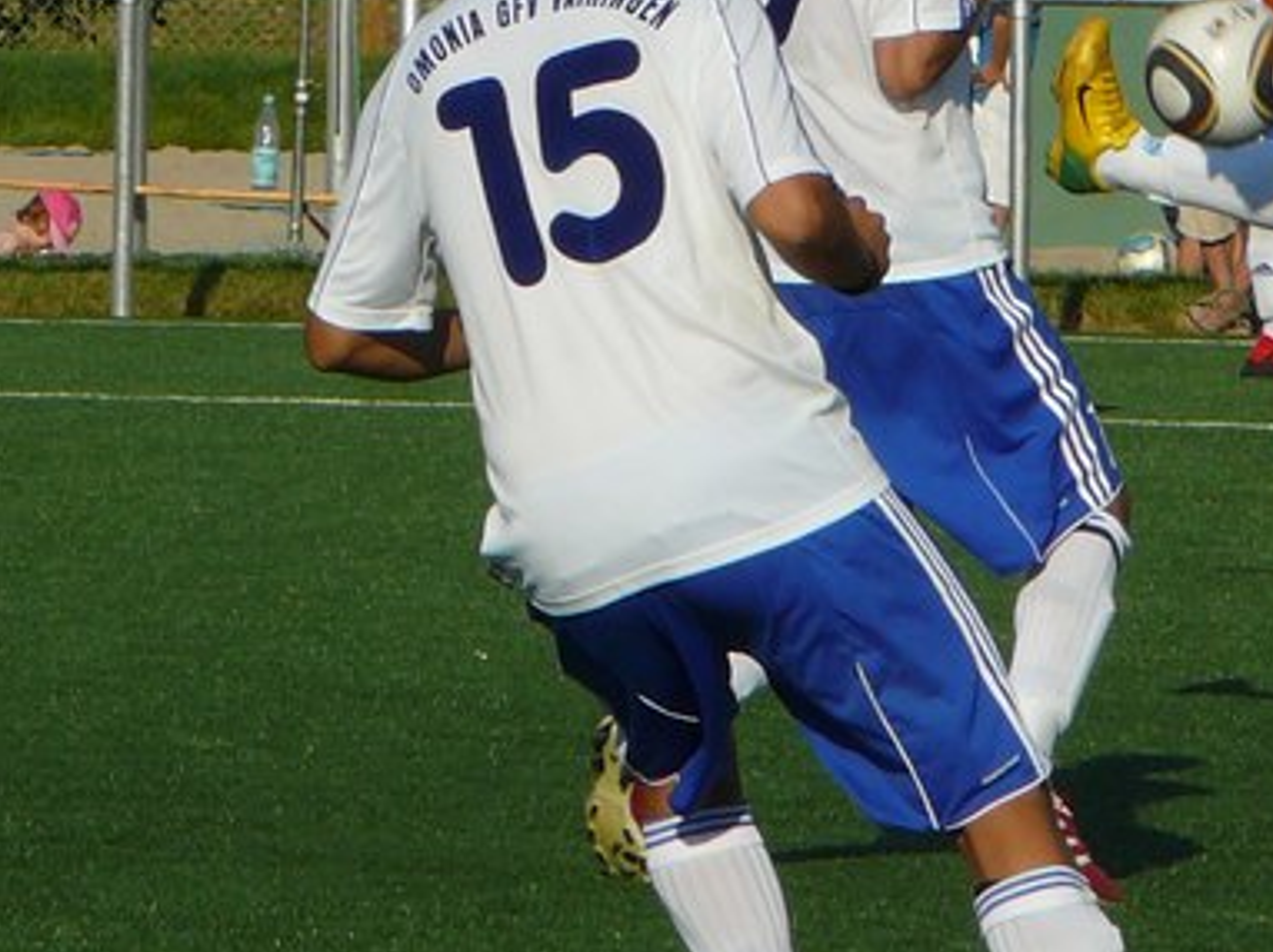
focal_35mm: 600
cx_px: 207
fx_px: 22051
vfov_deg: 2.5
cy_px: 47
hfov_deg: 3.3
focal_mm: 34.1
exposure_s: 1/400
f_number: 7.1
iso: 80
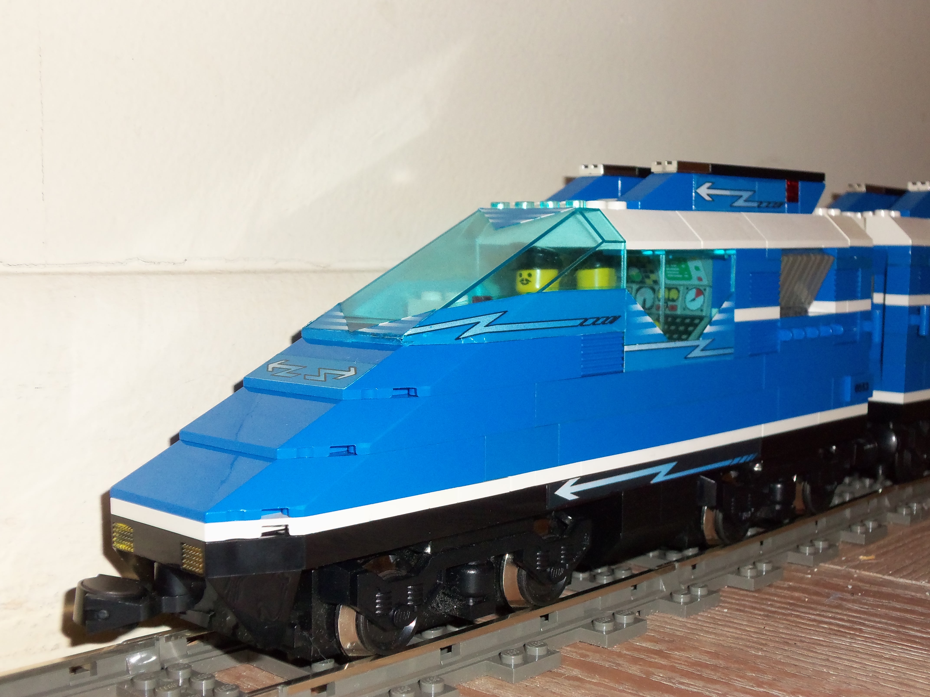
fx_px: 1290
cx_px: 465
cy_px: 348
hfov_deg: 39.7
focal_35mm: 48
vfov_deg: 30.3
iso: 200
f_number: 3.8
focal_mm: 8.7
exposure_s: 1/60
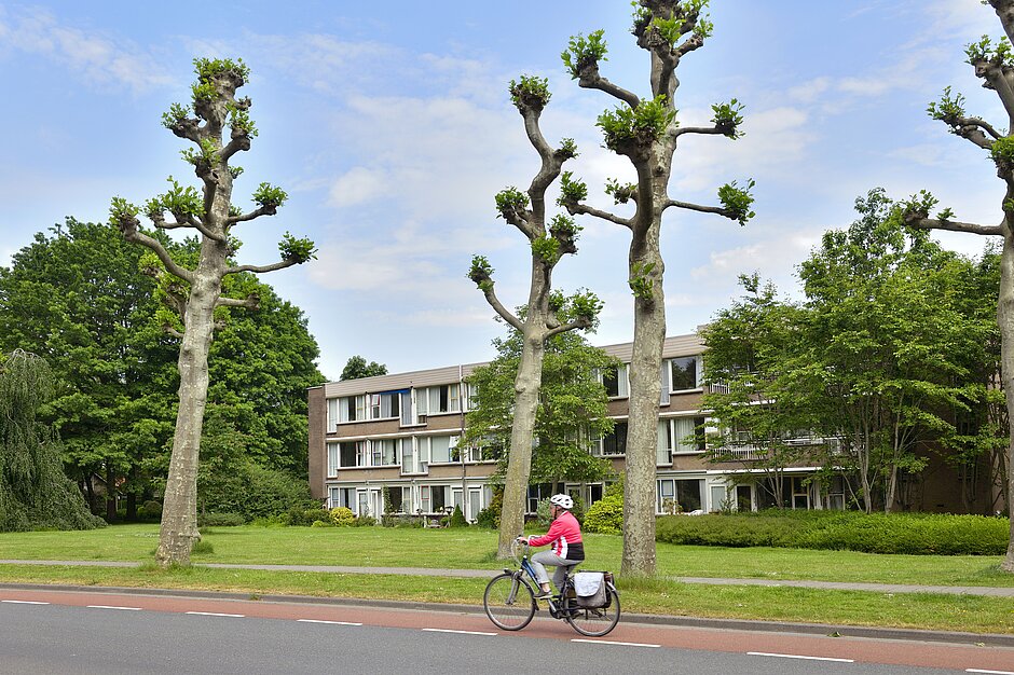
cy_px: 338
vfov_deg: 41.1
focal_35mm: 32
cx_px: 507
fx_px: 901
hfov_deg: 58.7
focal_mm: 32
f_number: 9
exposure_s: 1/250
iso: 200
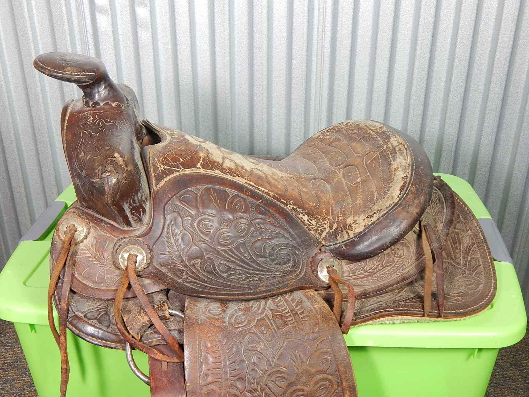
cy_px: 198
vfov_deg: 33.6
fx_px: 657
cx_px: 264
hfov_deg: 43.9
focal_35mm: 43
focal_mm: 7.7
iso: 400
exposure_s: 1/30
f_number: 3.6
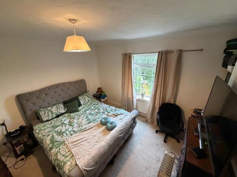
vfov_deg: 85.7
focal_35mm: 14
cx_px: 118
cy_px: 88
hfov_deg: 102.1
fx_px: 96
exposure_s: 1/50
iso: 640
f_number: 2.2
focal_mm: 2.22
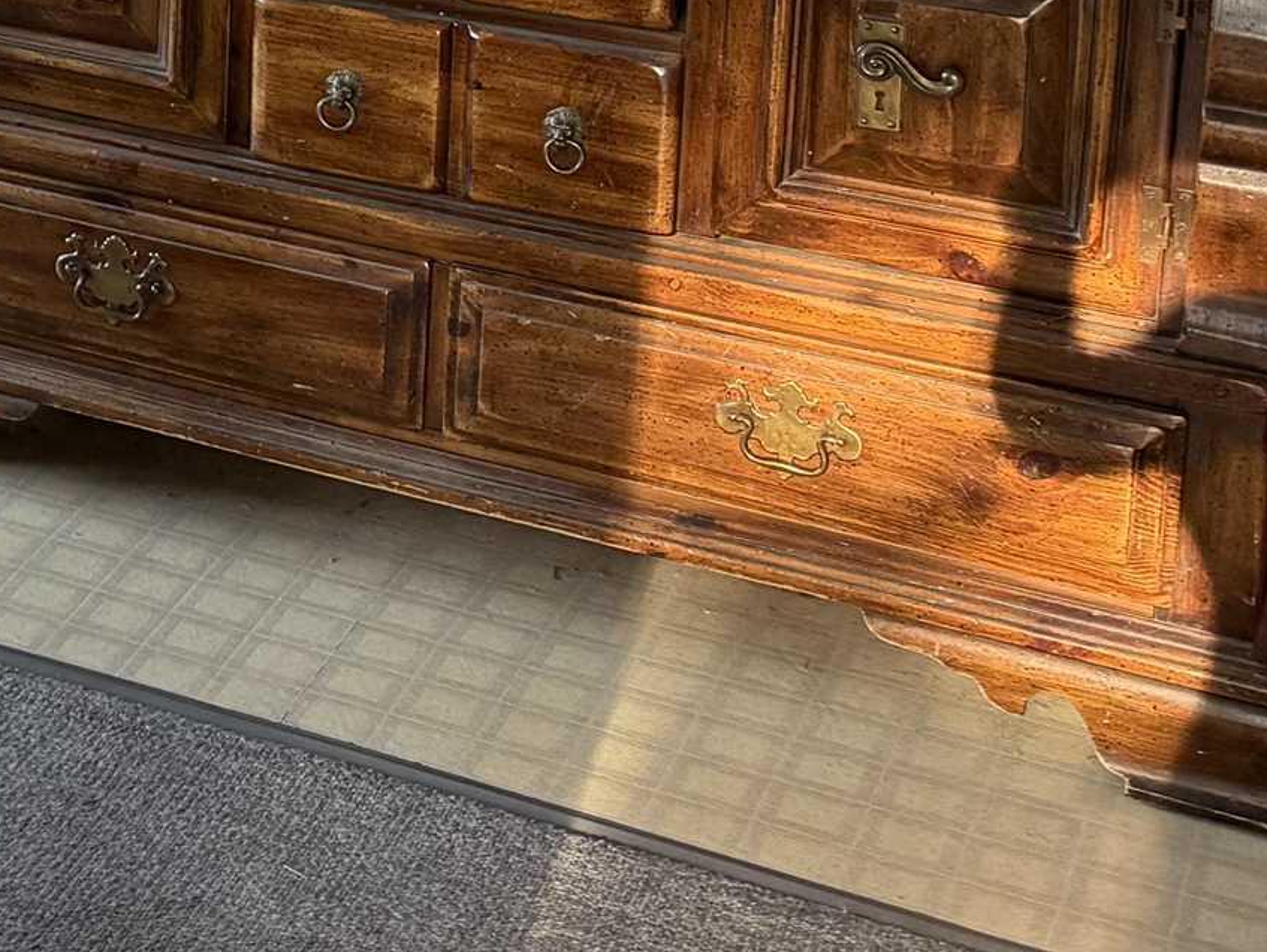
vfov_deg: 15.6
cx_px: -736
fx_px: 3186
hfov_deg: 19.2
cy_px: -483
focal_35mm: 87
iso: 200
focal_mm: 6.76
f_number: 1.78
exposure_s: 1/63
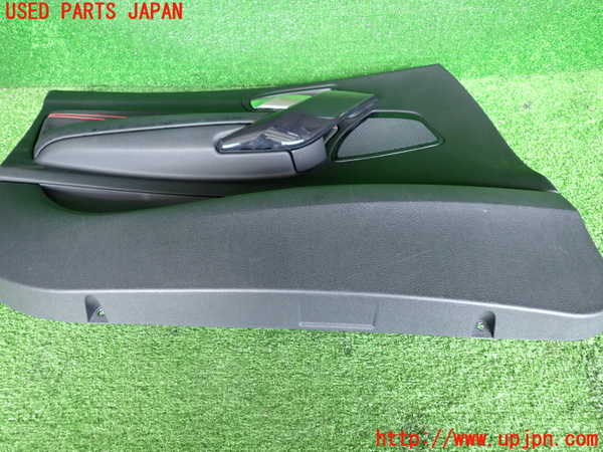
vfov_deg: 54.9
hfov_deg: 69.4
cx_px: 302
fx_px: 435
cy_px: 226
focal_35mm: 25
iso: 200
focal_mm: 4.5
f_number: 2
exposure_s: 1/60
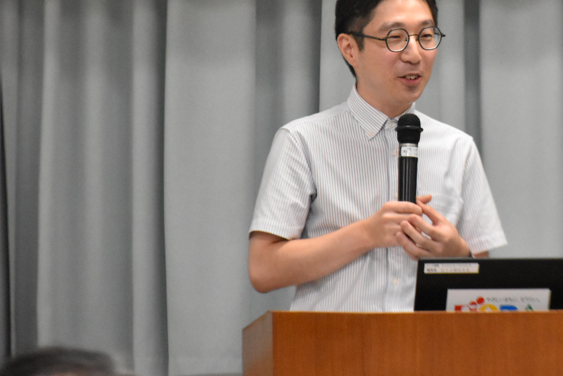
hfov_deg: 5.7
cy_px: 121
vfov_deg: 3.8
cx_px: 474
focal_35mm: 362
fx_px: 5660
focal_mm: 140
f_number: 5.6
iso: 6400
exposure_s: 1/320
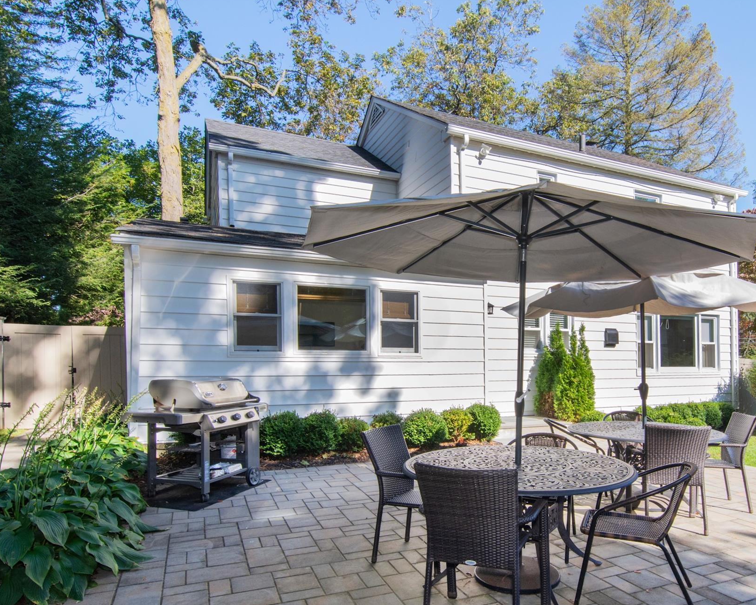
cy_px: 305
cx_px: 477
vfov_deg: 69.2
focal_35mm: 20
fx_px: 438
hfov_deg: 79.9
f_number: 13
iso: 640
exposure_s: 1/160
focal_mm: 11
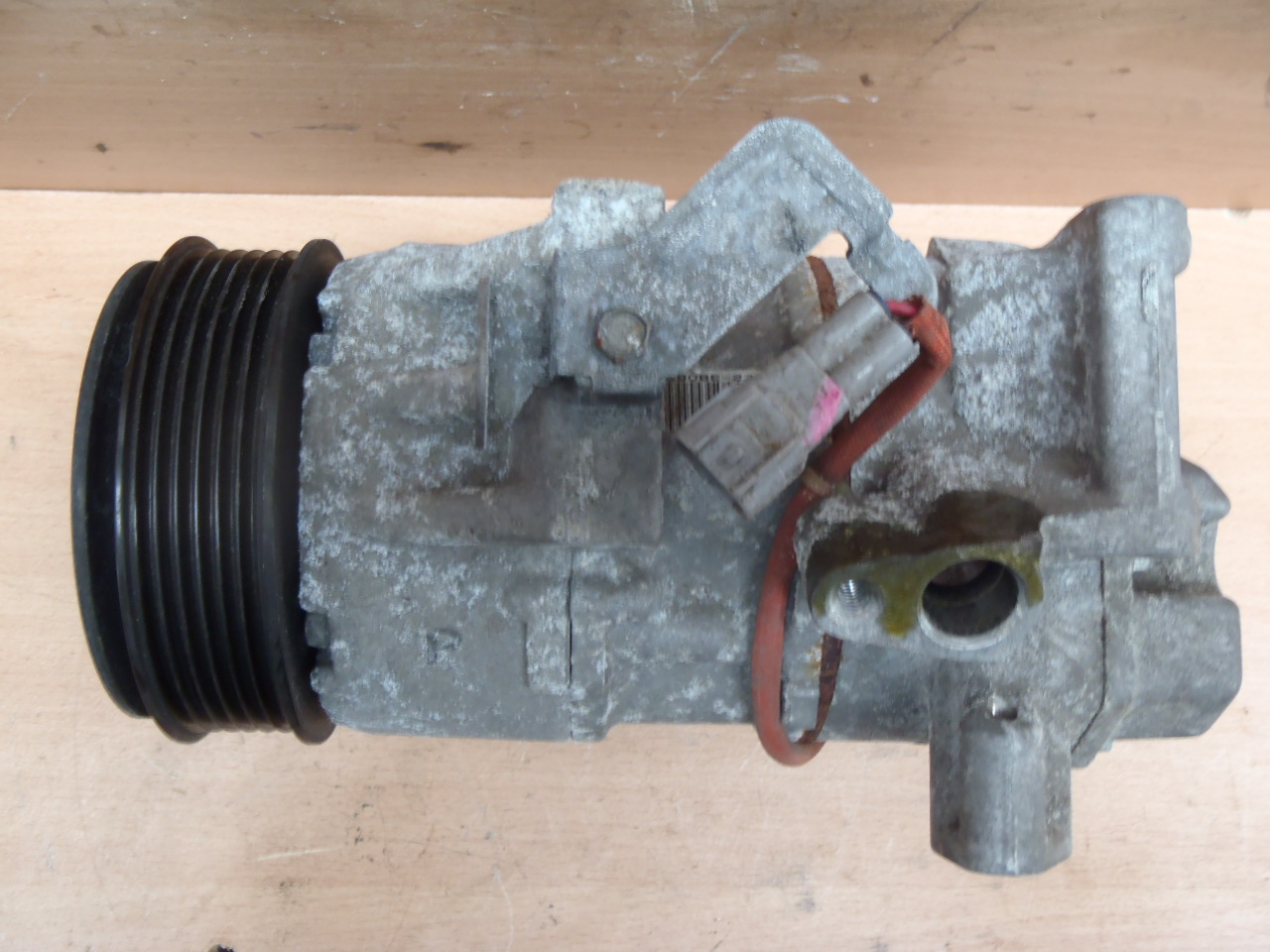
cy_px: 476
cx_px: 635
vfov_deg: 37.7
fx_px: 1394
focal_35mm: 38
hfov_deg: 49.0
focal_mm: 6.83
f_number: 4.6
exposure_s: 1/8
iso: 200
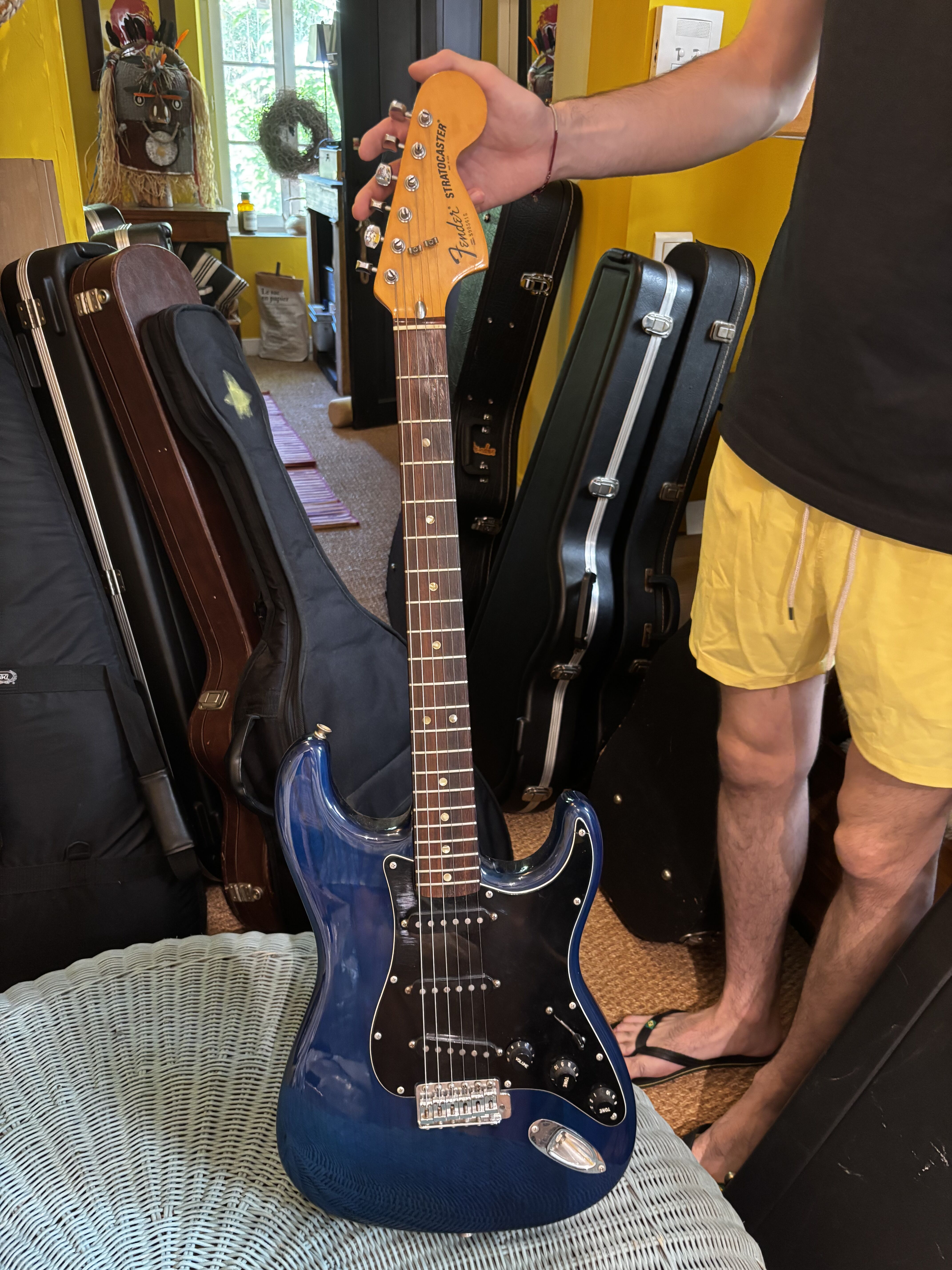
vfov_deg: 67.3
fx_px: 953
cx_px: 476
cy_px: 635
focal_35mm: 26
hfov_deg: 53.1
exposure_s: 1/33
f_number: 1.6
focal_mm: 5.96
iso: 500
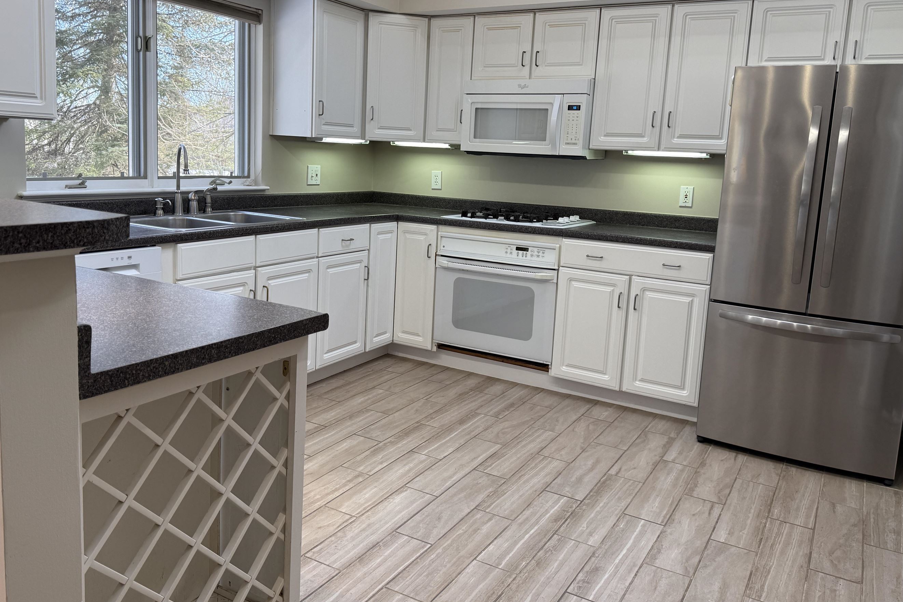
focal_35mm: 29
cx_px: 426
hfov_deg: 63.6
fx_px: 727
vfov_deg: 44.9
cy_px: 262
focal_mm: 6.76
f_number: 1.78
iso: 100
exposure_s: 1/253
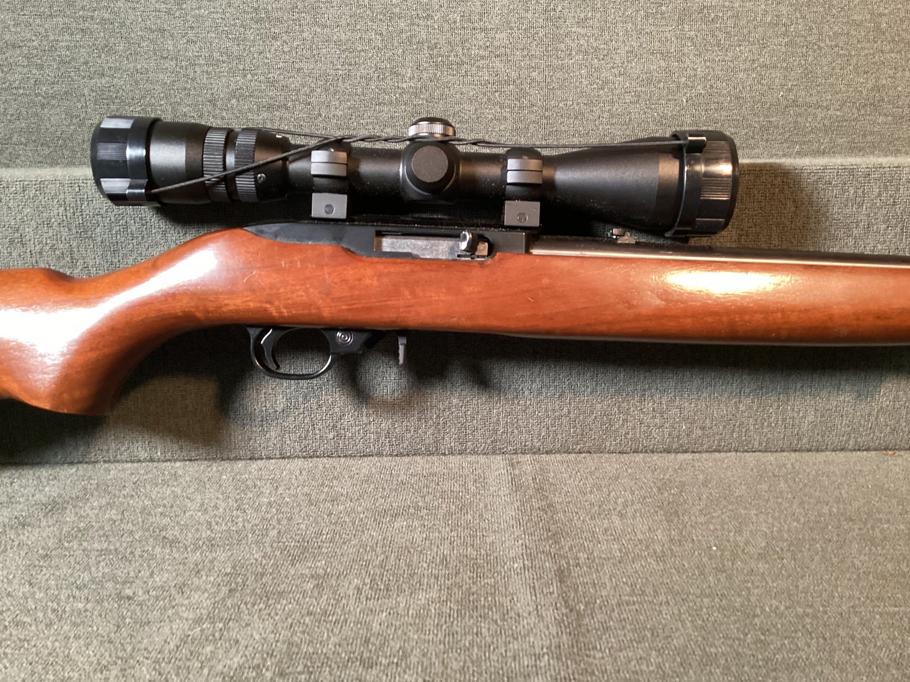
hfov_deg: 58.3
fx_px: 815
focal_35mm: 31
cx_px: 455
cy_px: 341
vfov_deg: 45.4
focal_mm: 3.3
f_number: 2.4
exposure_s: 1/30
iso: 320
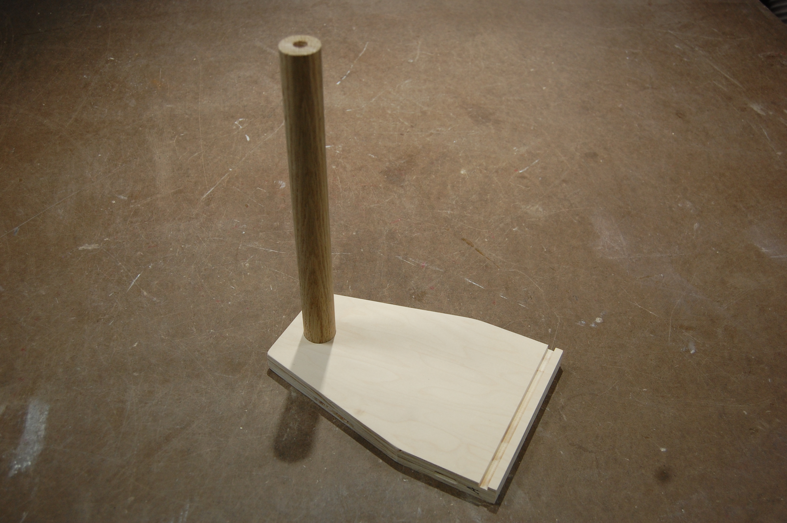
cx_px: 394
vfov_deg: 36.8
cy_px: 262
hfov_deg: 53.2
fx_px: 786
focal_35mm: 36
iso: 400
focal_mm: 24
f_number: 4.5
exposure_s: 1/80
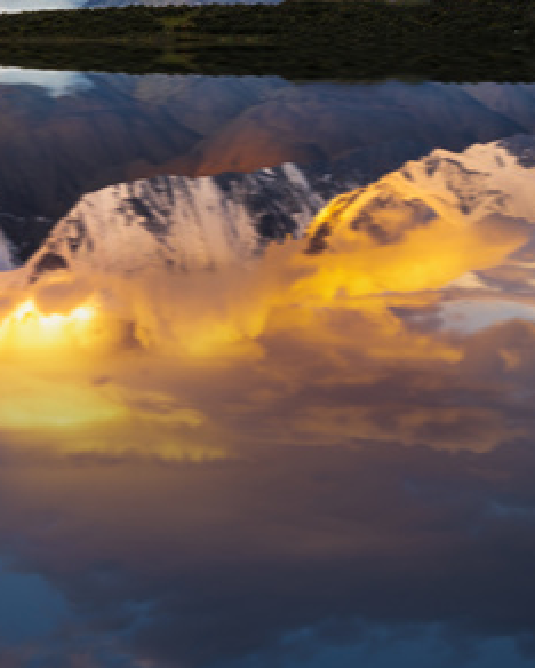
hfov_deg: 13.6
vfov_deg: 17.4
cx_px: -245
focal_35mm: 108
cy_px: 8
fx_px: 2128
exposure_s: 1/2
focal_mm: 33.5
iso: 31
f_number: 16
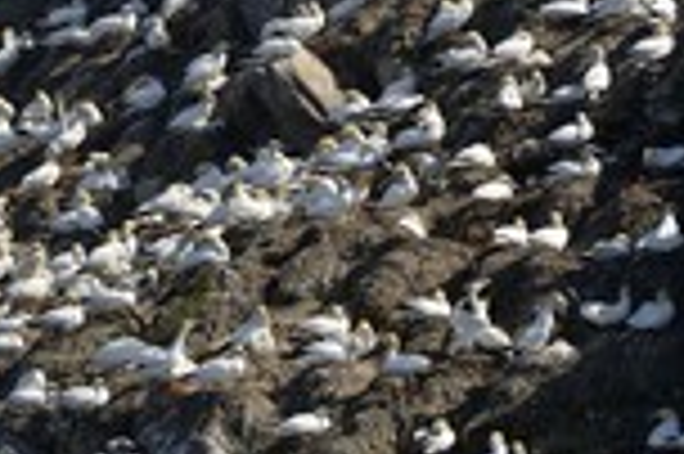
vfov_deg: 2.5
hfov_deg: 3.7
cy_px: 252
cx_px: -198
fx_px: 10496
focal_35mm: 553
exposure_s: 1/1600
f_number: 8
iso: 400
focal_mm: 200
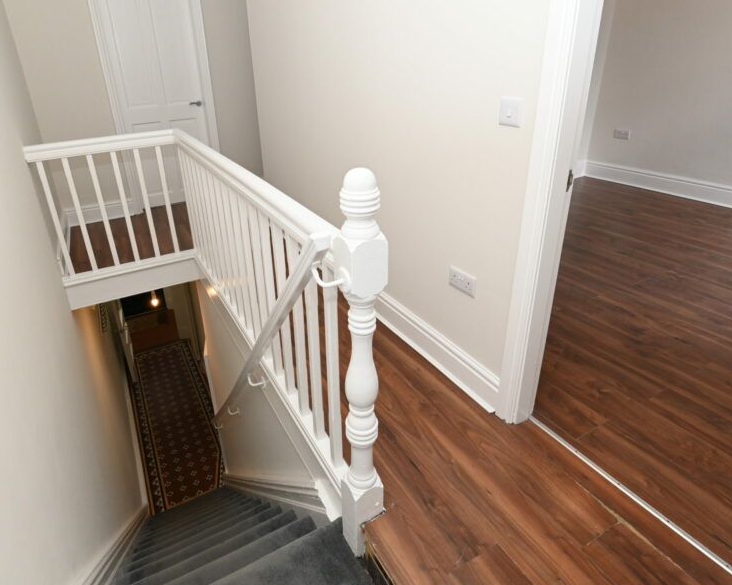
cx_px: 317
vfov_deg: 65.3
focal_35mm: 21
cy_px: 262
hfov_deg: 77.3
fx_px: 455
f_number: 10
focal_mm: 16
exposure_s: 1/60
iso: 2000
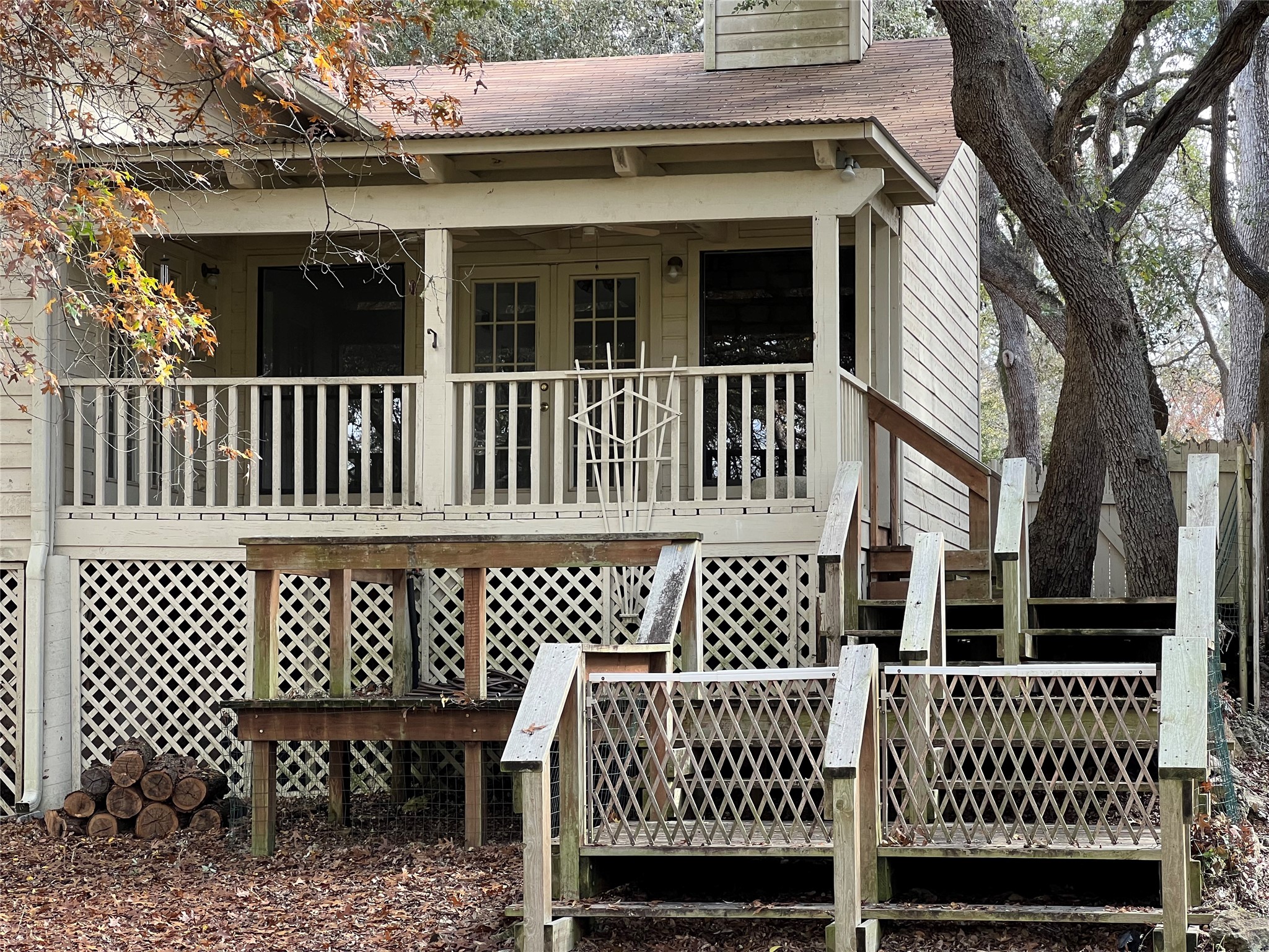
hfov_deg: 25.3
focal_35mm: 77
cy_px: 476
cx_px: 634
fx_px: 2823
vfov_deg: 19.1
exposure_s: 1/99
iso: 80
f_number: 2.8
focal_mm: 9
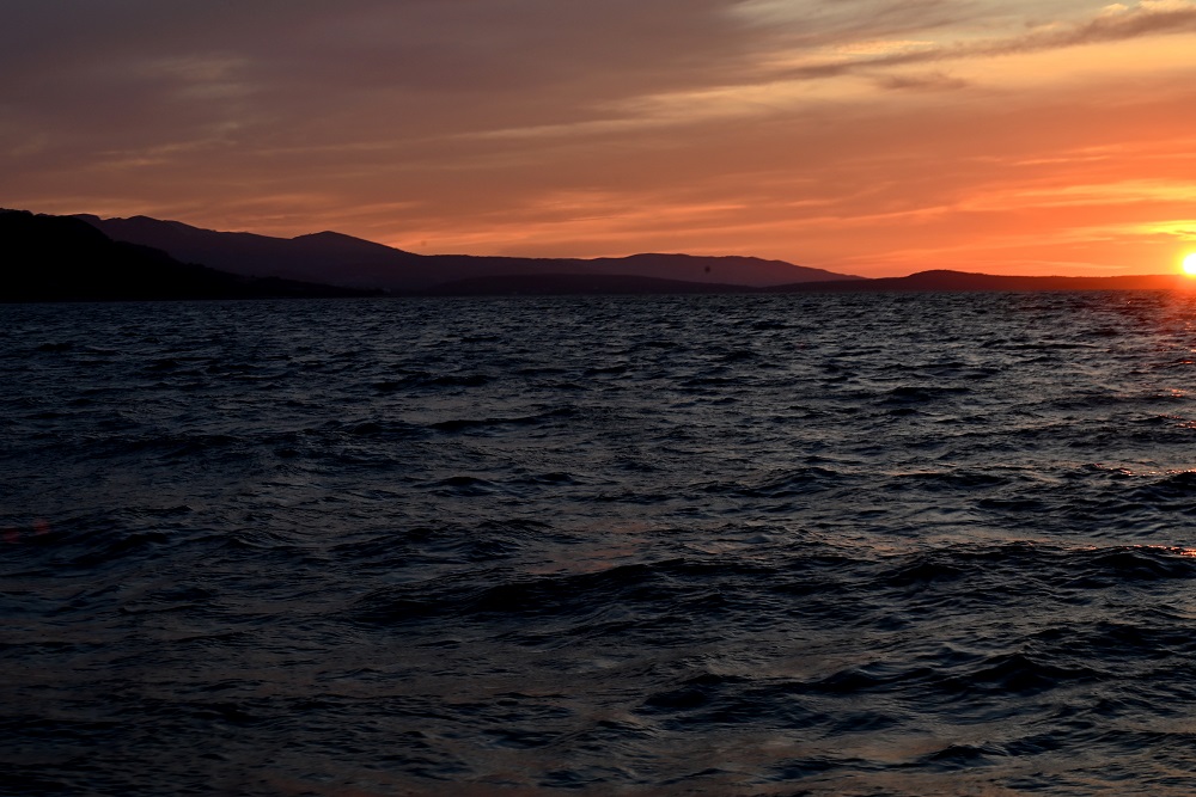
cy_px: 398
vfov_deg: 19.5
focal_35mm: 70
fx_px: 2326
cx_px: 598
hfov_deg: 28.8
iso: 320
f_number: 16
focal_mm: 70
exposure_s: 1/80
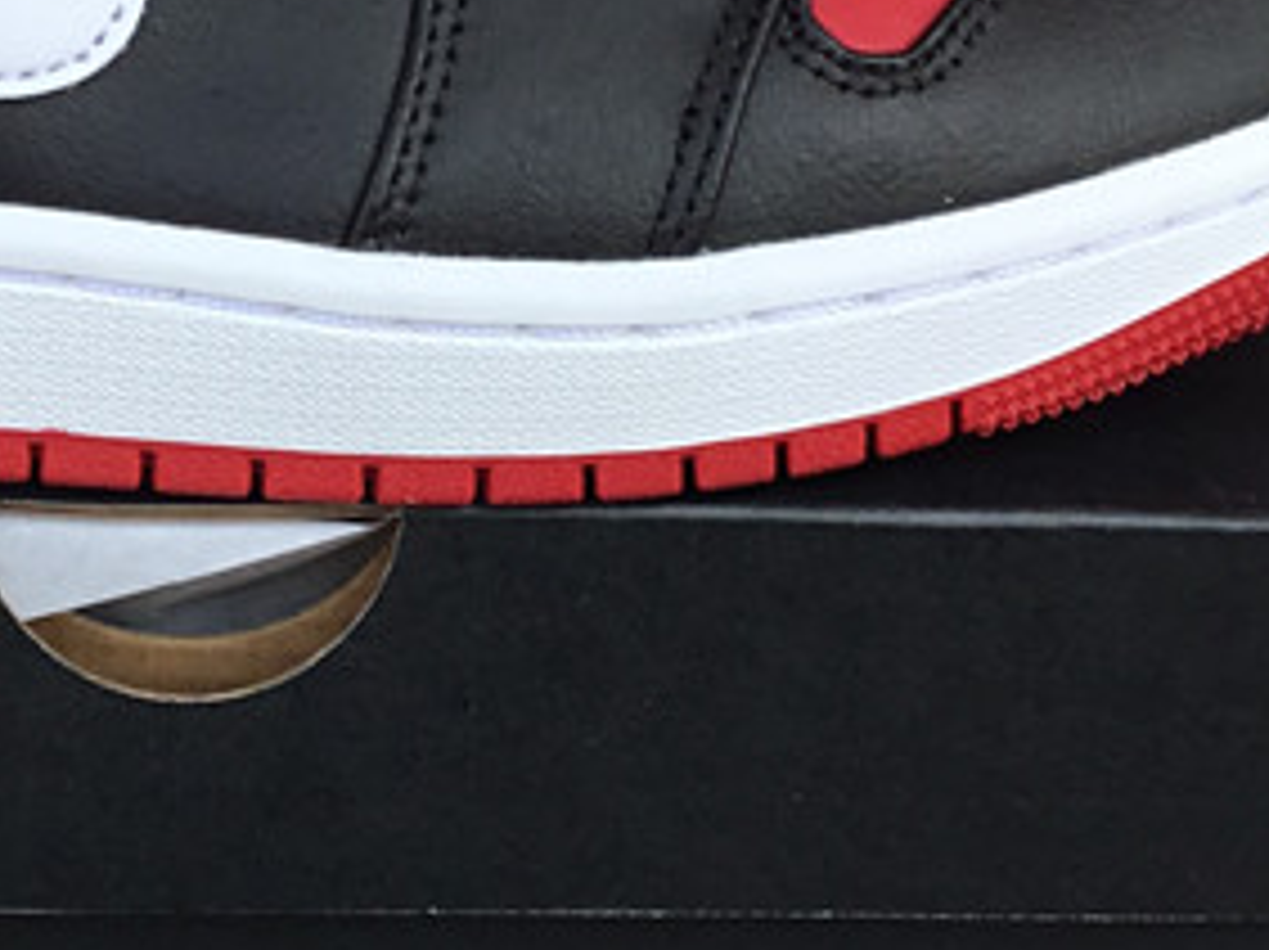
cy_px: 259
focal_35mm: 99
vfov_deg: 14.9
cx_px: 184
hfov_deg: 19.6
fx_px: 3626
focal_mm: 3.3
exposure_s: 1/420
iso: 25
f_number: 2.4
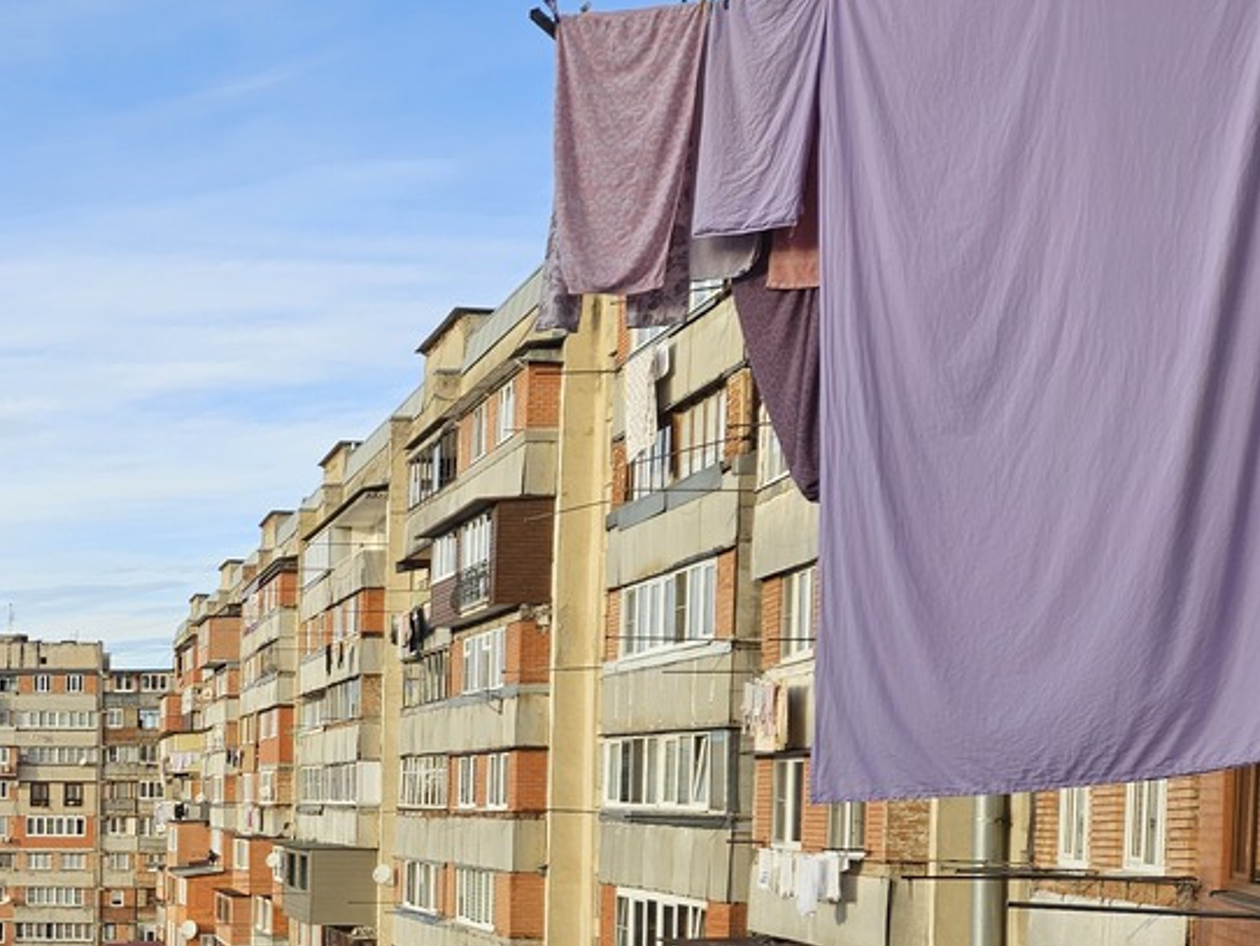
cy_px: 890
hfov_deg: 33.4
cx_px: -77
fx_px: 1857
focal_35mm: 51
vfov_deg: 27.3
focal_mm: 5.4
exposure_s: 1/707
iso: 25
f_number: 1.8
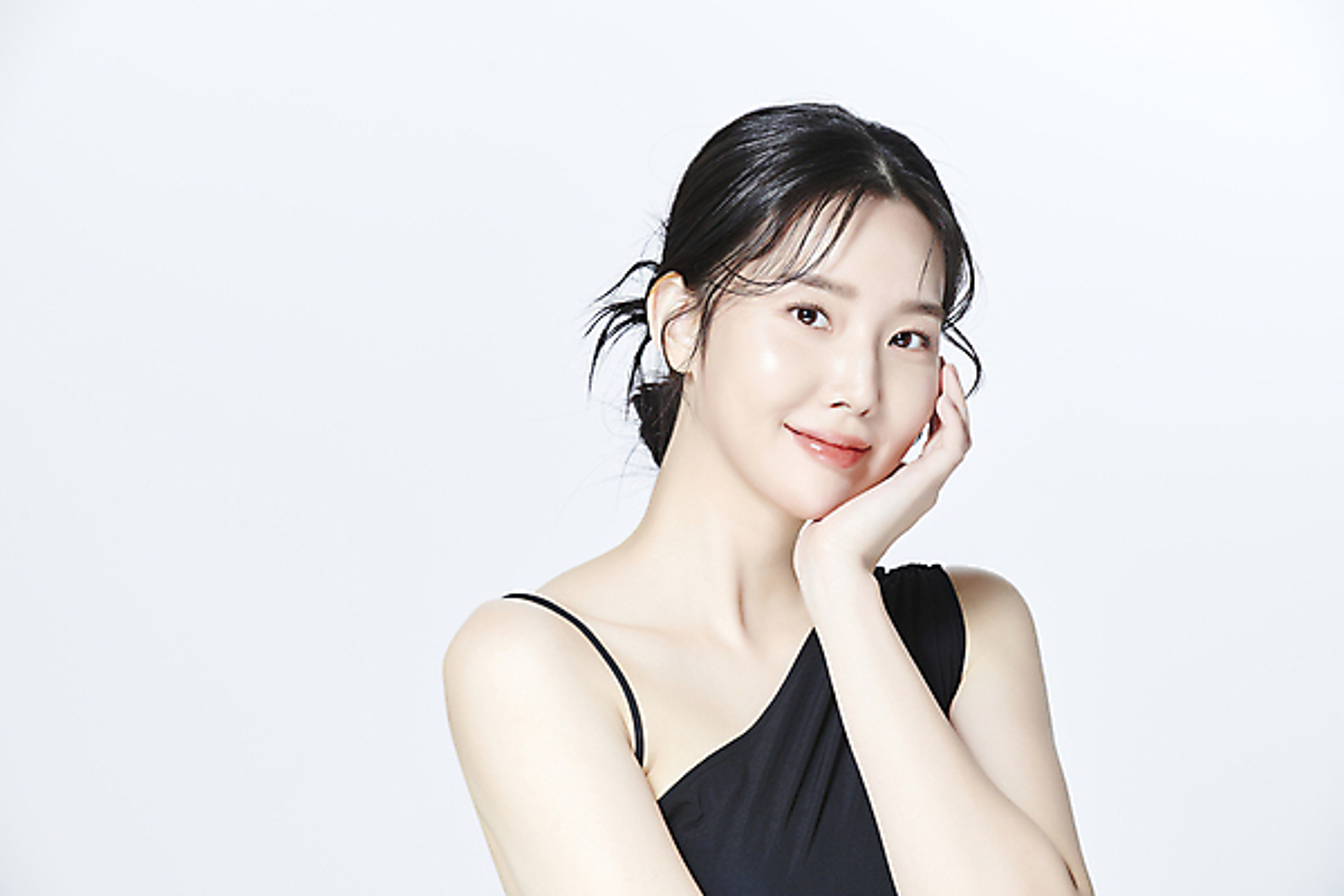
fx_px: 5040
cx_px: 672
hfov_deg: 15.2
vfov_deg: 10.2
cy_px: 448
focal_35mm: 135
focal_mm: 135
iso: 64
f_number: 10
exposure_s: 1/125
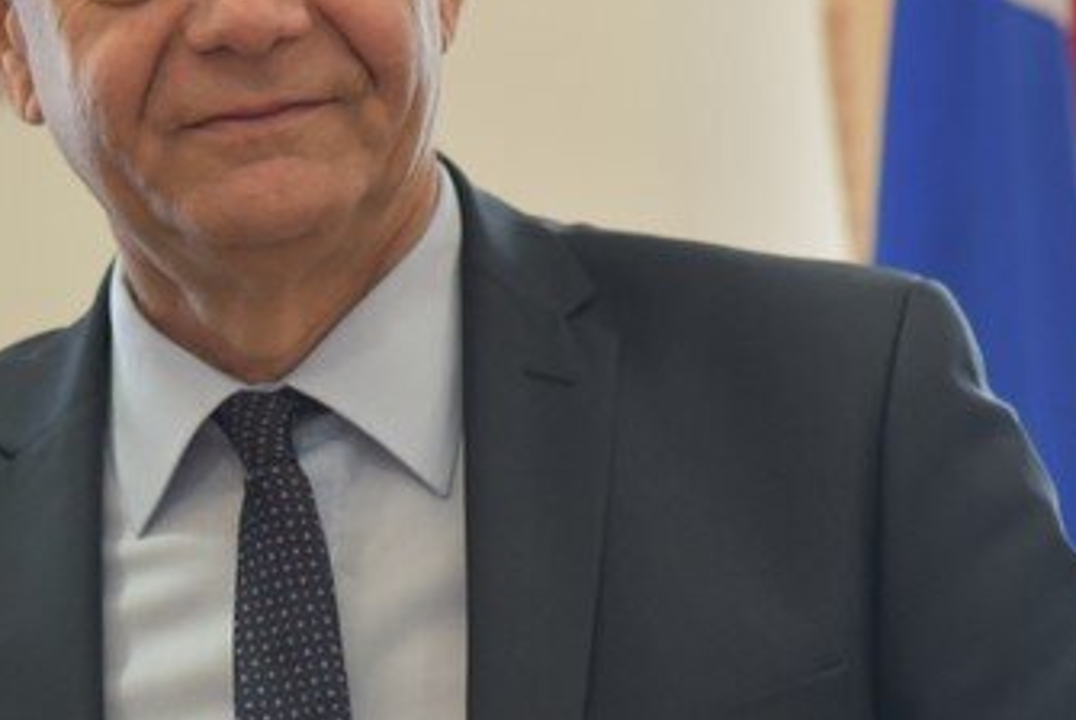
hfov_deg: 7.1
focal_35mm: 290
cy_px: 410
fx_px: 8675
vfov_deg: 4.7
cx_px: -164
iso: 2000
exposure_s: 1/80
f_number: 4.5
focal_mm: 95
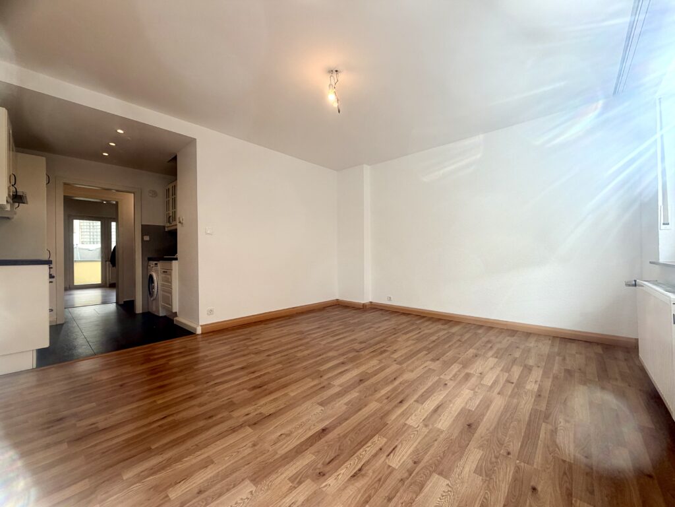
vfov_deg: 85.7
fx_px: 273
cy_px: 254
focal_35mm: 14
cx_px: 338
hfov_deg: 102.1
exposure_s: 1/100
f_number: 2.2
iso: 32
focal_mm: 2.22
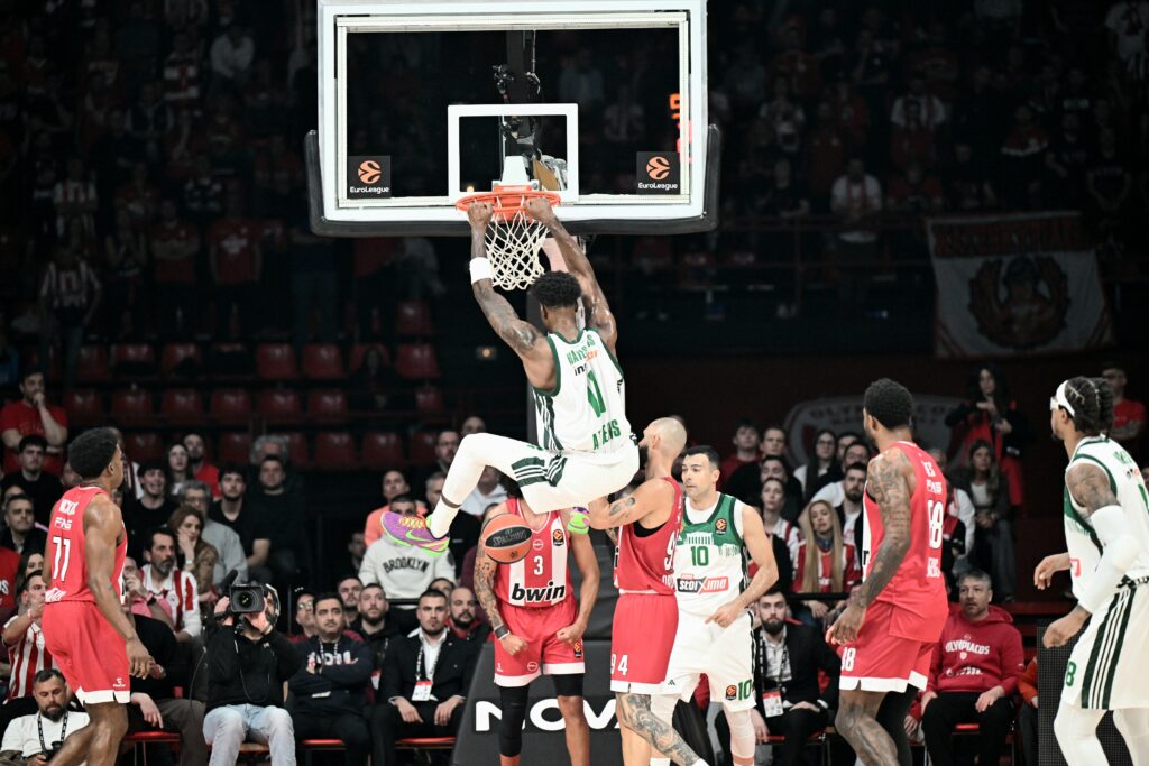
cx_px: 574
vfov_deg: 6.9
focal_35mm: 200
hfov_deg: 10.3
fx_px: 6384
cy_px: 383
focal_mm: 200
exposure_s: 1/1000
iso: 3200
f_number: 3.5
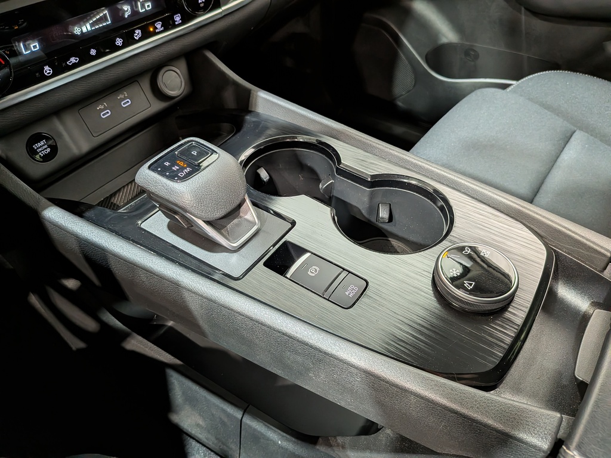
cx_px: 306
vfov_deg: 56.8
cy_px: 229
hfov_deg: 71.6
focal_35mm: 24
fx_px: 424
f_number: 1.7
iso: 104
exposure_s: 1/50
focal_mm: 4.53
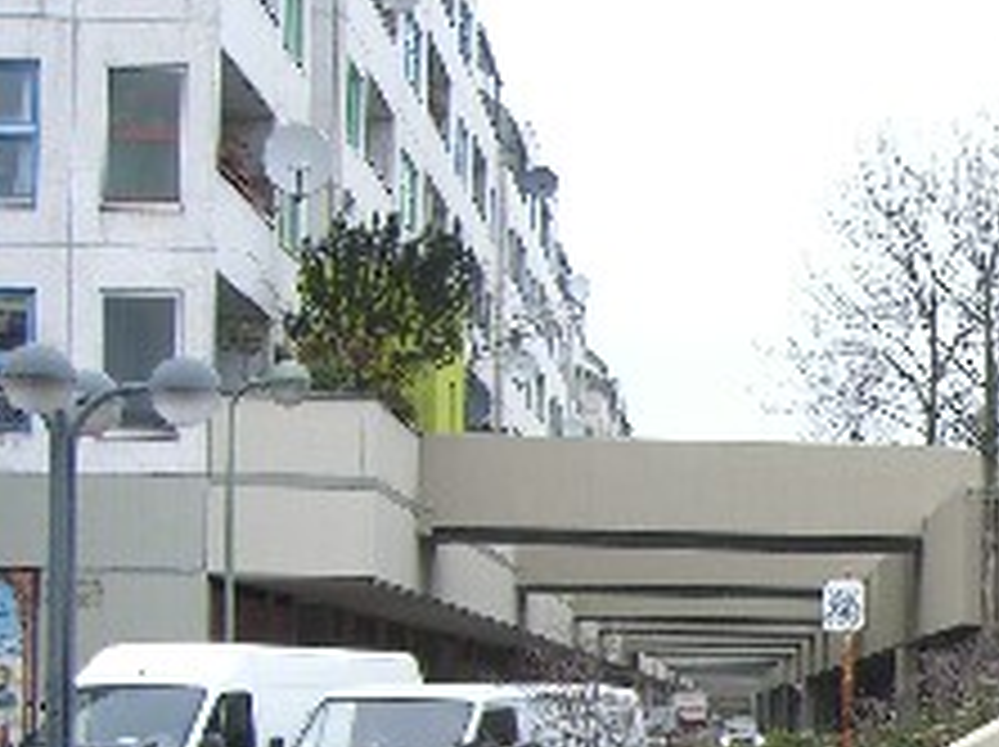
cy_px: 848
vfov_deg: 14.4
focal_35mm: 100
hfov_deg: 18.5
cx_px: 1235
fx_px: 2883
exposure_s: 1/60
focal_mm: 7.9
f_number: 2.8
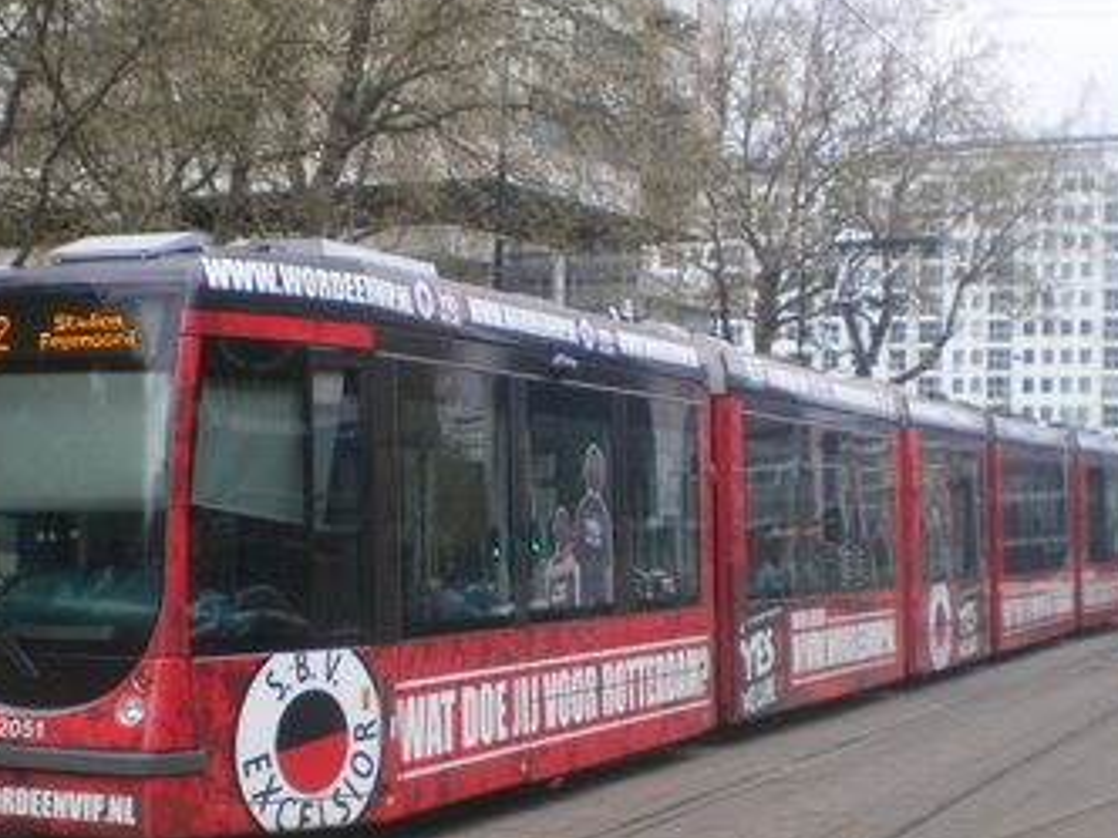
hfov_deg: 29.8
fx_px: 2099
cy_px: 542
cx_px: 451
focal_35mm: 65
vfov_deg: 22.5
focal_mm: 6.3
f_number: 4.6
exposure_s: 1/200
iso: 100
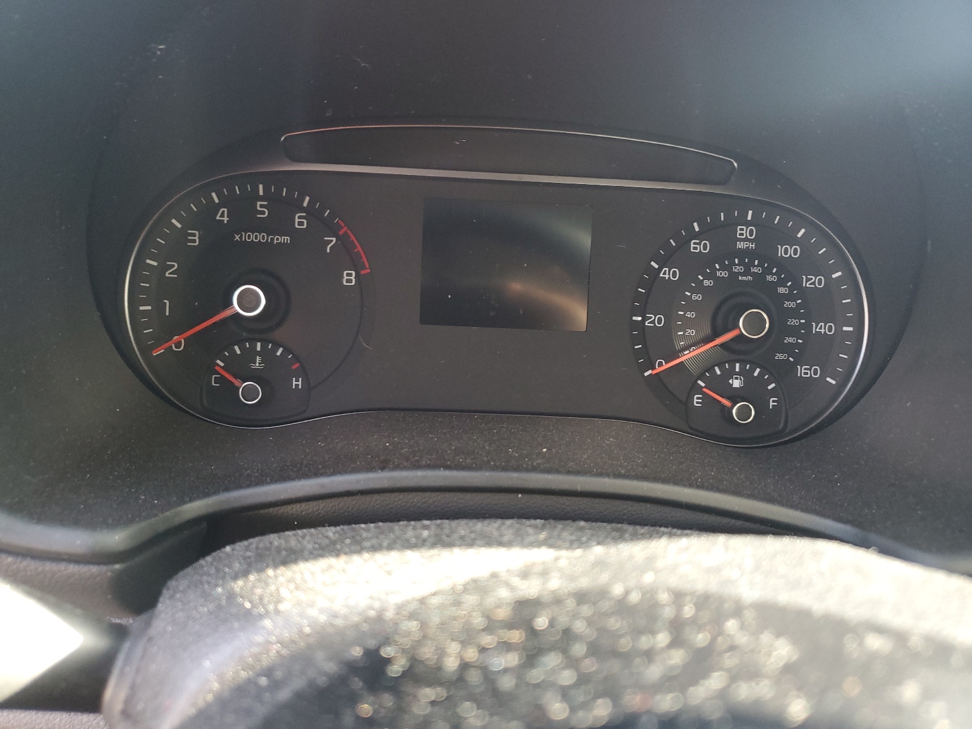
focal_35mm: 26
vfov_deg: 53.1
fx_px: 730
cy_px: 364
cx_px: 486
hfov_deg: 67.3
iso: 122
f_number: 1.5
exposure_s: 1/60.2
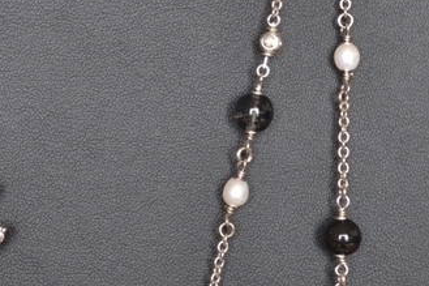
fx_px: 1477
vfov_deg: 11.0
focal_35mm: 124
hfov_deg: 16.4
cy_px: 7
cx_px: 83
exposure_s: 1/15
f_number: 5
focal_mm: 34
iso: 450
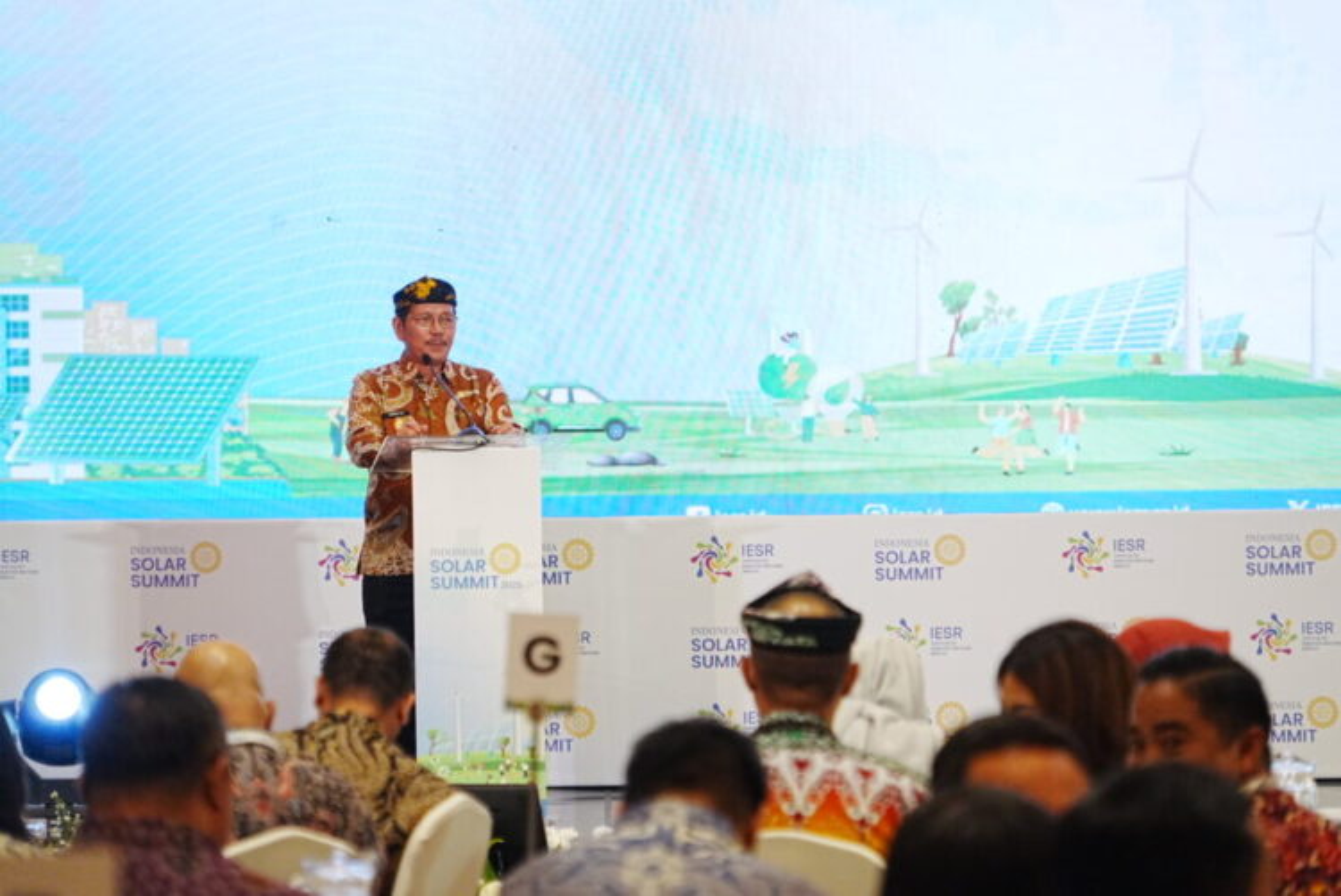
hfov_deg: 11.0
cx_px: 670
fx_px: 6969
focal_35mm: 187
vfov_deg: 7.4
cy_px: 448
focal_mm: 187
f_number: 6.3
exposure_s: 1/160
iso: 5000
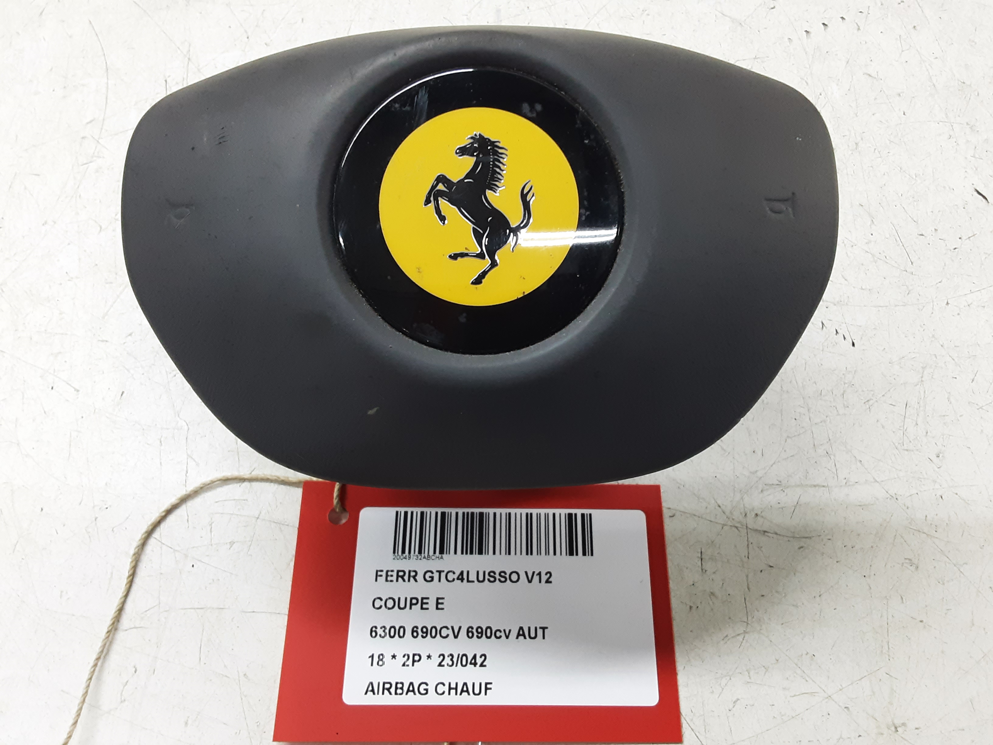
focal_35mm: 27
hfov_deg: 65.3
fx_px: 775
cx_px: 496
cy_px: 372
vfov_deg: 51.4
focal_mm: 2.91
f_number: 1.9
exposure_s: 1/50
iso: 200
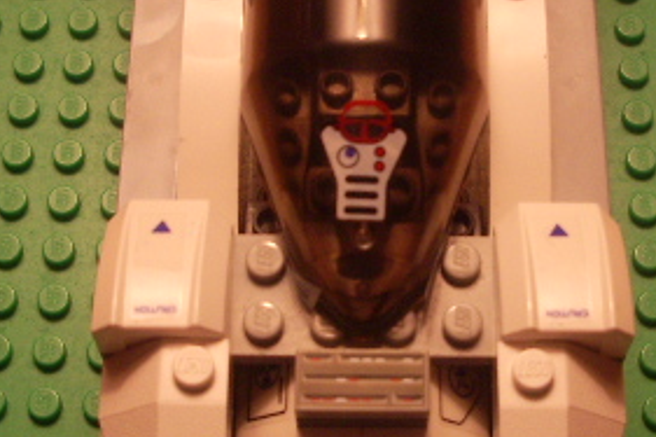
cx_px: 350
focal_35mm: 83
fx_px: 1511
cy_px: 166
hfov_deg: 24.5
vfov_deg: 16.4
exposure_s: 1/80
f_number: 2.6
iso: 160
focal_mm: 5.8
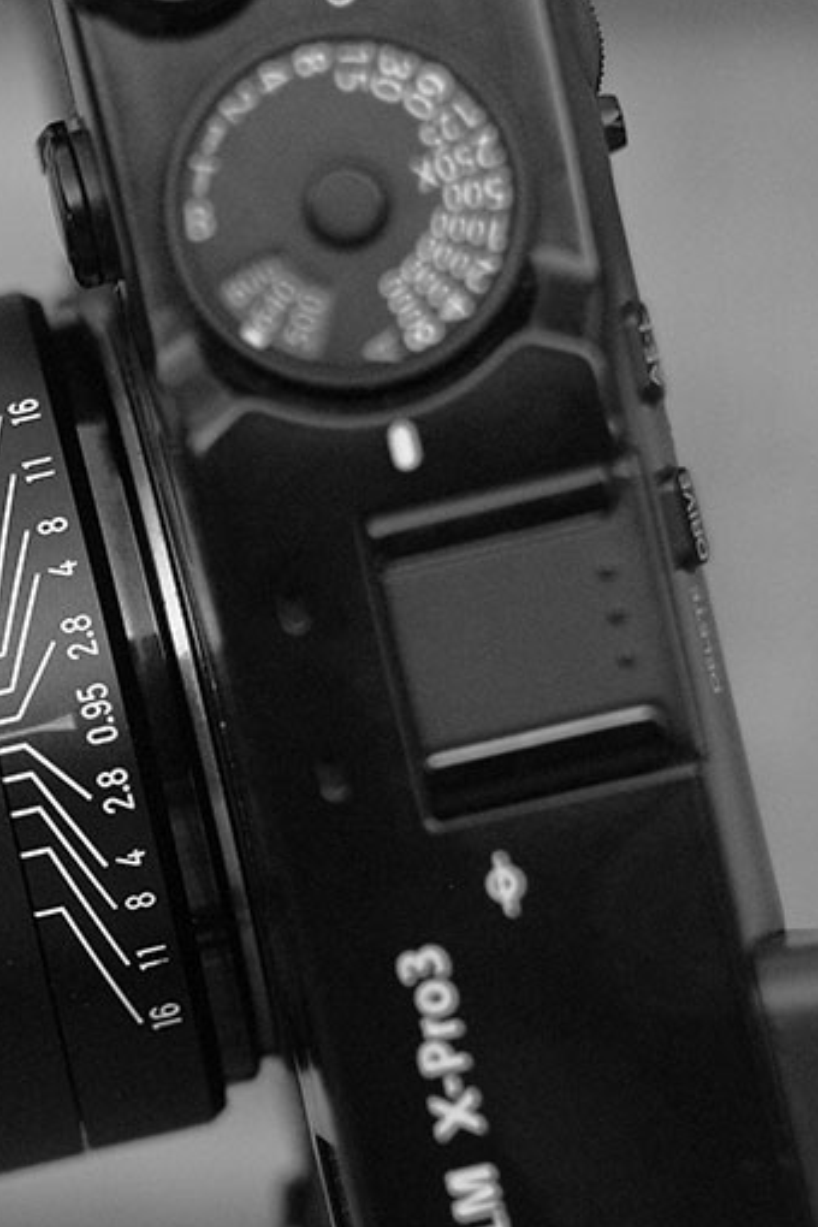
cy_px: 789
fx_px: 8418
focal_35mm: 247
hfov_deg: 5.5
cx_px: -46
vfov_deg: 8.3
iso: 640
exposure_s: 1/160
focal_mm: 56
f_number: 2
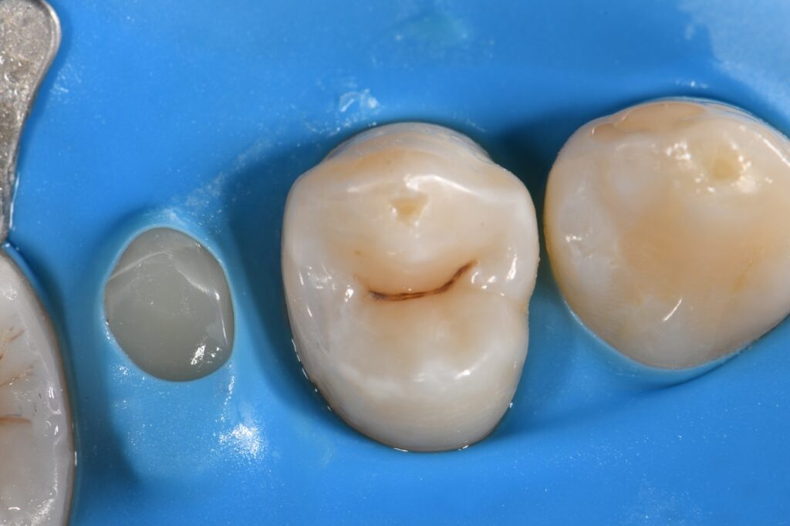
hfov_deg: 13.1
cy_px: 263
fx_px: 3444
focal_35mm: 157
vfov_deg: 8.7
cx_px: 395
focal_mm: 105
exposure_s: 1/160
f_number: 32
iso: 200
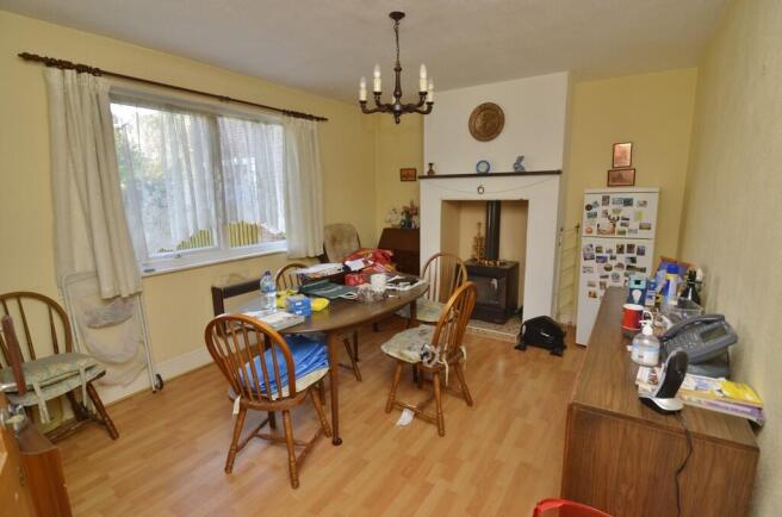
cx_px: 391
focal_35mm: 16
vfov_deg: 71.8
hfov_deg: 95.1
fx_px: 358
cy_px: 258
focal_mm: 11
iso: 400
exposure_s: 1/60
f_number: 5.6
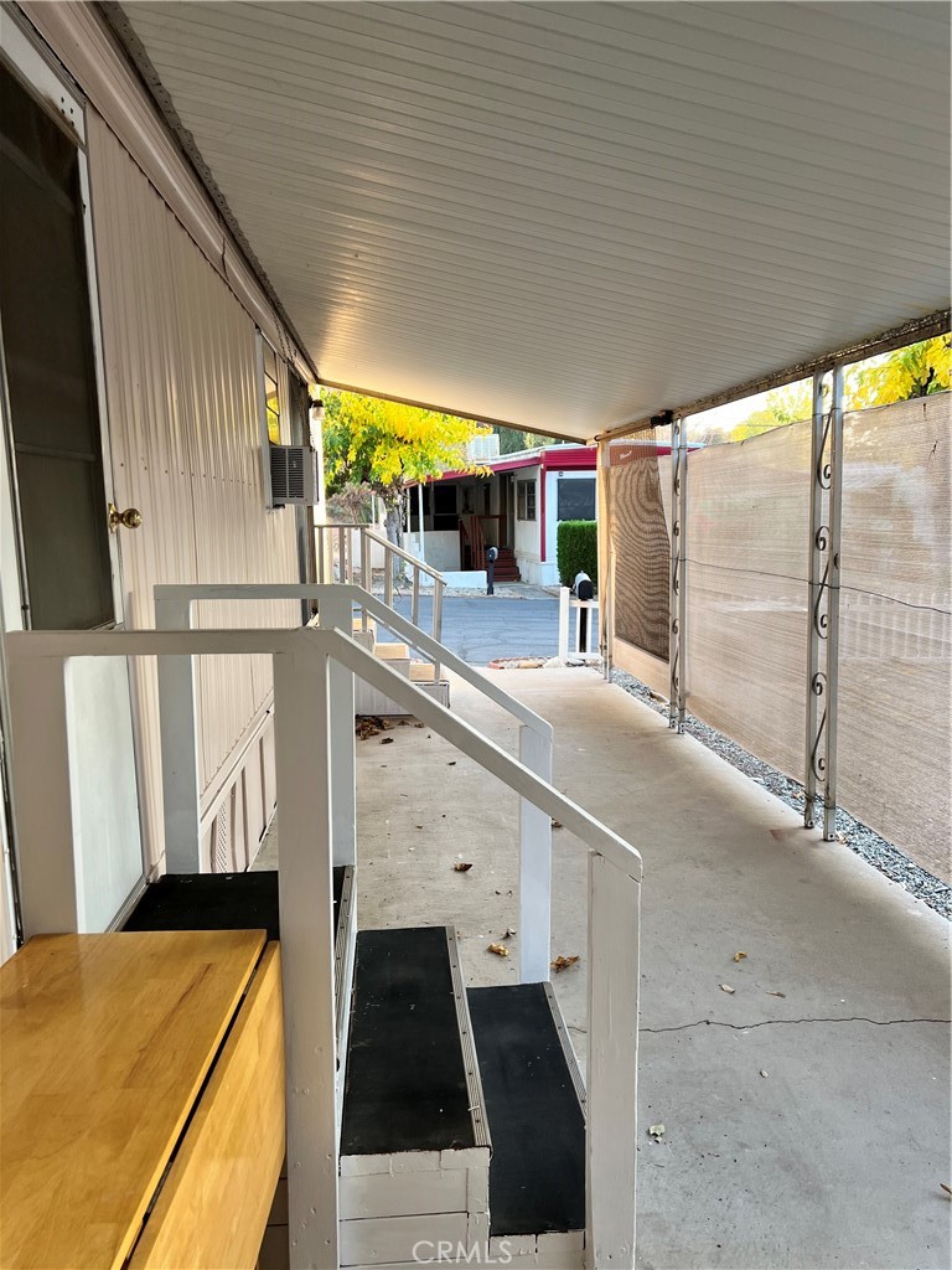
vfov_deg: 67.3
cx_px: 476
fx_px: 953
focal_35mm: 26
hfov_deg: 53.1
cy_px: 635
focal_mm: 5.7
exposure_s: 1/121
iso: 50
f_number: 1.5
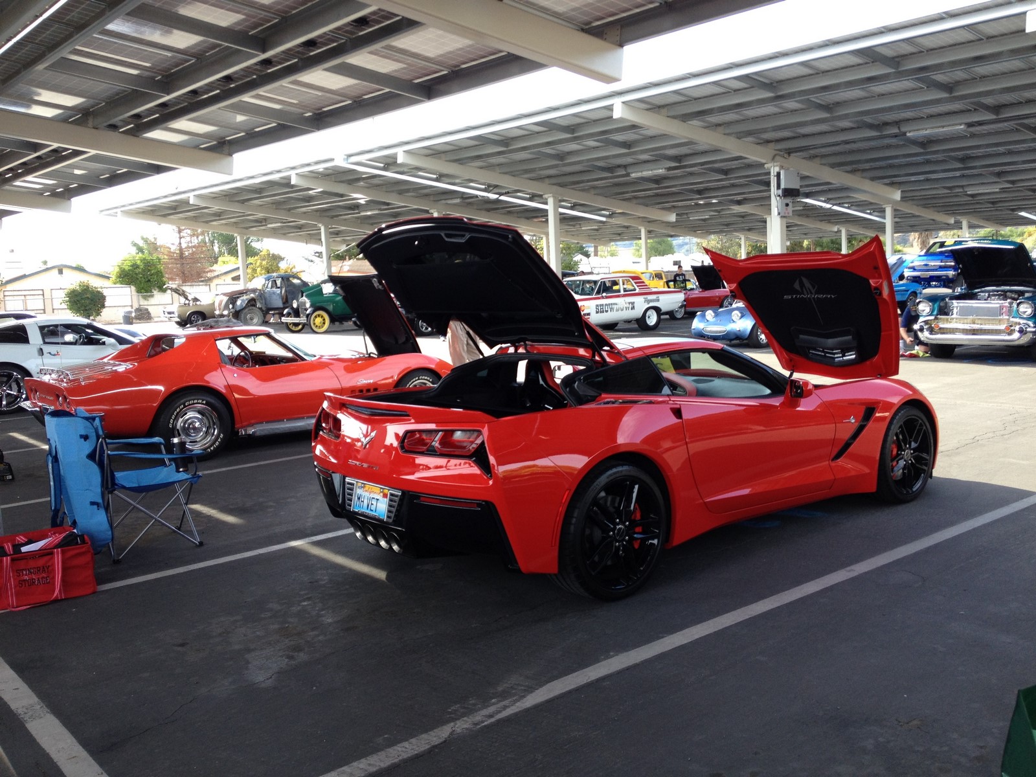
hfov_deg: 52.6
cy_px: 388
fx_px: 1047
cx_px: 518
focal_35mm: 35
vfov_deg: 40.7
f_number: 2.4
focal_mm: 4.28
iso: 50
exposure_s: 1/162
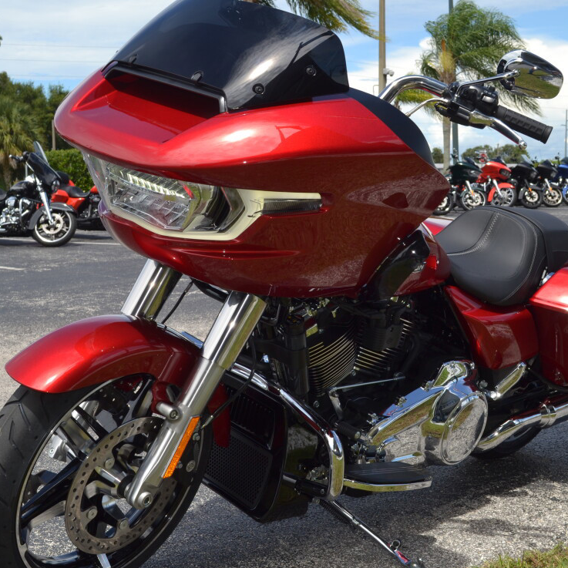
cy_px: 296
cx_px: 274
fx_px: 1002
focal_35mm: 54
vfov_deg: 31.6
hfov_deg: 31.6
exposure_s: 1/200
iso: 100
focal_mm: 26
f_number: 9
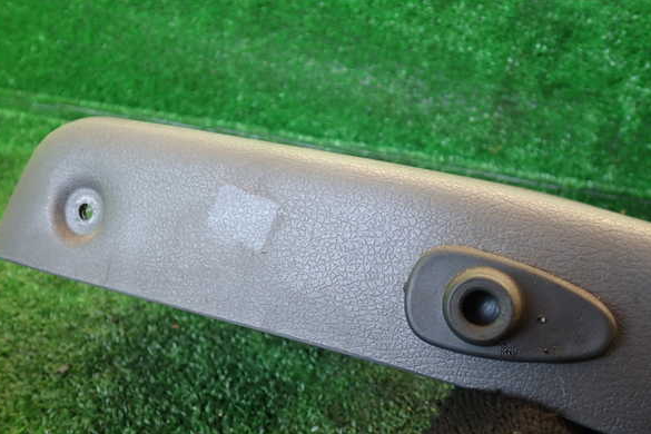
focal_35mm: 32
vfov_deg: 41.1
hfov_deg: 58.7
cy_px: 223
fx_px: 579
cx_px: 319
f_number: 2.3
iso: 125
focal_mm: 5.4
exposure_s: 1/60
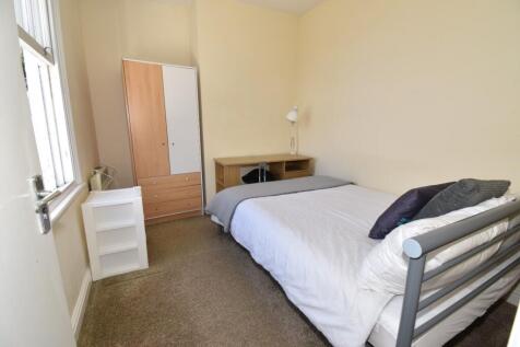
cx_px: 260
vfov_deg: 77.3
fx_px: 217
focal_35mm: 15
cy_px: 174
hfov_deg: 100.4
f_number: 9
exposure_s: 1/20
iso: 100
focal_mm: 10
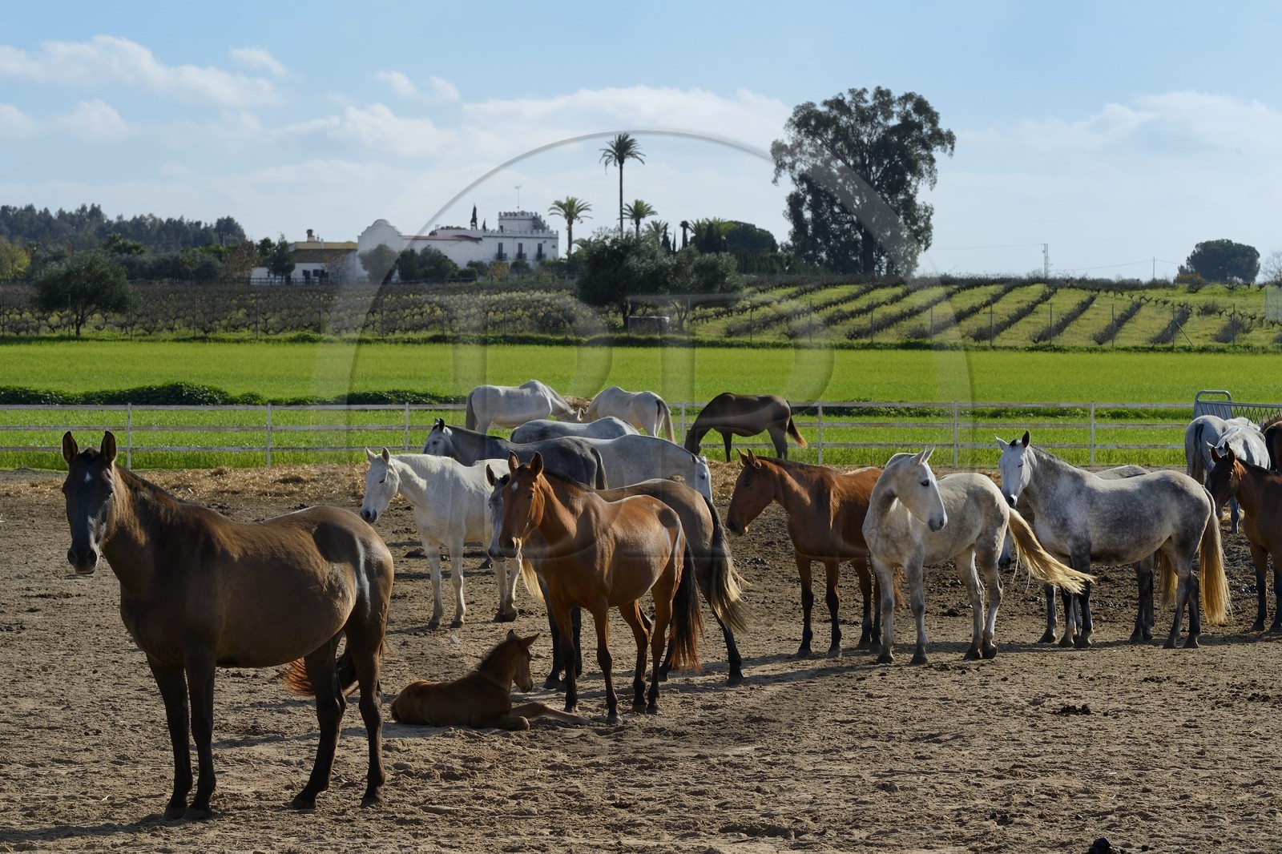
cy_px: 427
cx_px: 641
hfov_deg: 17.1
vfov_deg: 11.4
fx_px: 4272
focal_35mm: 120
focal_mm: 120
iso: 200
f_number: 11
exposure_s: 1/400
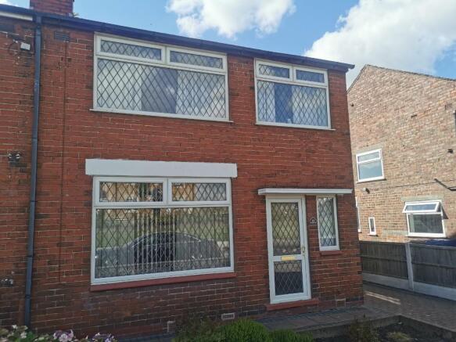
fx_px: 356
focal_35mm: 27
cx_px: 228
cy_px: 171
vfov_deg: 51.3
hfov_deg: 65.3
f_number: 1.8
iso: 50
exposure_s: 1/2584
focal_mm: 5.58
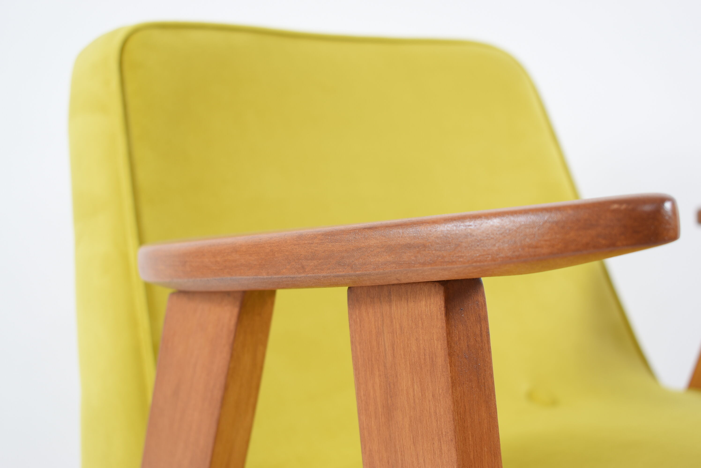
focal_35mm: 57
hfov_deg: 35.0
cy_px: 234
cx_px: 350
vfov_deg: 23.8
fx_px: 1111
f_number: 4.8
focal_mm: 38
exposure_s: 1/8
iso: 100
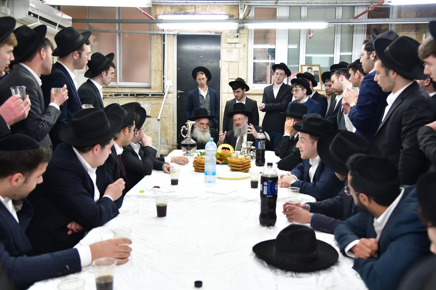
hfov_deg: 58.7
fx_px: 387
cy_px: 145
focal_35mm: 32
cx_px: 218
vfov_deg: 41.1
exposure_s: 1/100
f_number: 4.5
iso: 1250
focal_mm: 32
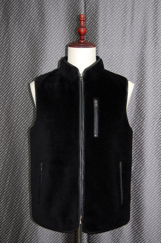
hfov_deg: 25.7
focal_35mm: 52
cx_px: 80
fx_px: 353
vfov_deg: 37.9
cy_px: 122
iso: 400
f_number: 4.8
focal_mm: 35
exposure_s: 1/60
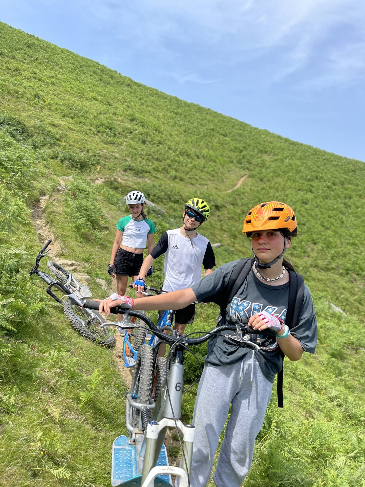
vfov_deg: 67.3
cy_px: 244
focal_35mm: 26
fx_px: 366
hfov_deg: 53.1
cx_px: 182
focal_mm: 5.1
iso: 50
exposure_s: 1/3448
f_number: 1.6
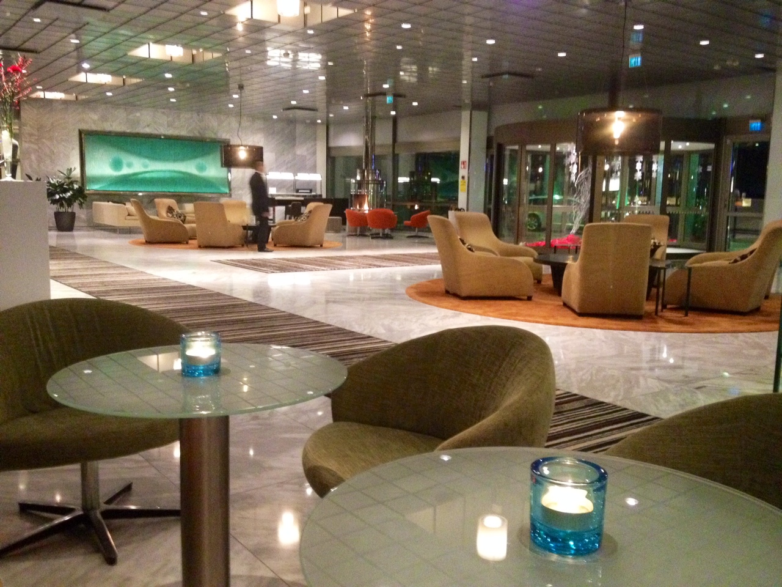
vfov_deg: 40.7
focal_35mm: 35
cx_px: 391
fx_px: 791
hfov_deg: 52.6
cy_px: 294
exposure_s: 1/15
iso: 500
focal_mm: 4.28
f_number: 2.4
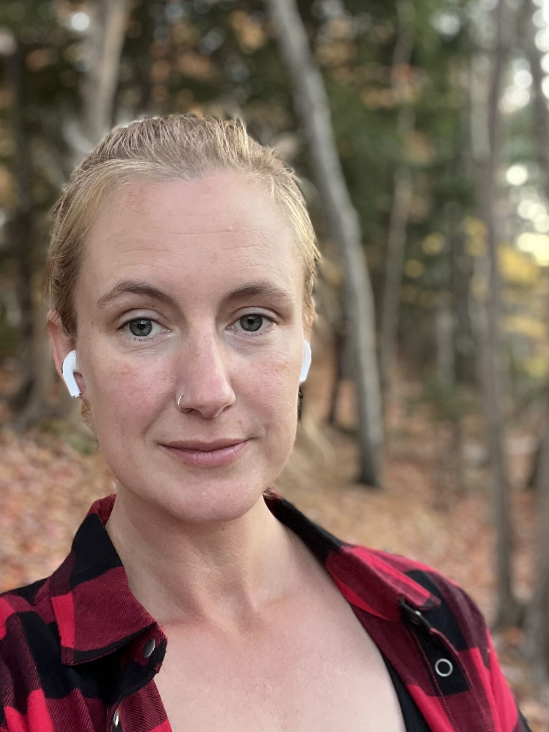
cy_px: 350
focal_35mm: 40
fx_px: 846
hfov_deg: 35.8
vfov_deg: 46.8
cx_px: 218
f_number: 2.2
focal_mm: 2.71
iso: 200
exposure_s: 1/60
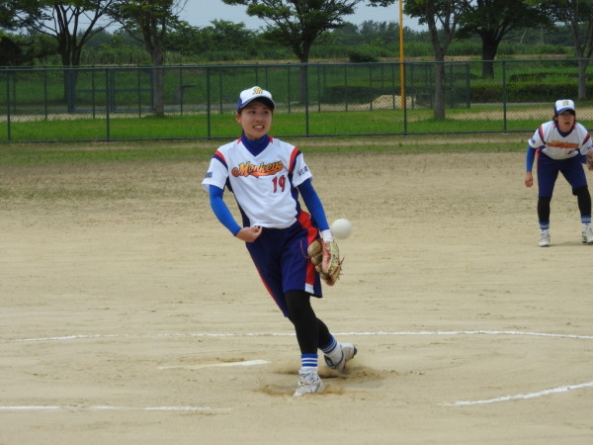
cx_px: 296
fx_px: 3769
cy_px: 222
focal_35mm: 220
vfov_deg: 6.8
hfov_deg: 9.0
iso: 100
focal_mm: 39.4
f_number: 5.3
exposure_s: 1/800
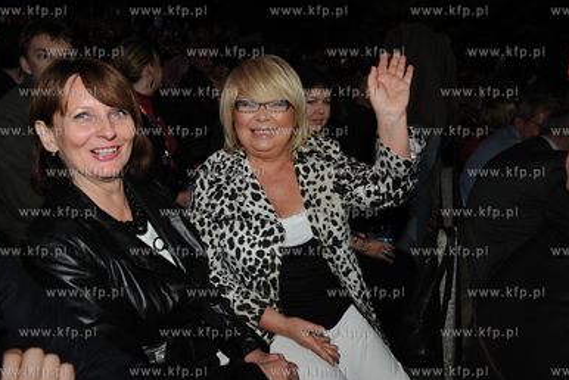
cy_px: 191
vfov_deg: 43.7
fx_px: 475
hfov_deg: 61.9
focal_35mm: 30
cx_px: 277
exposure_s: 1/125
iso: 800
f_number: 5.6
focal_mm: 29
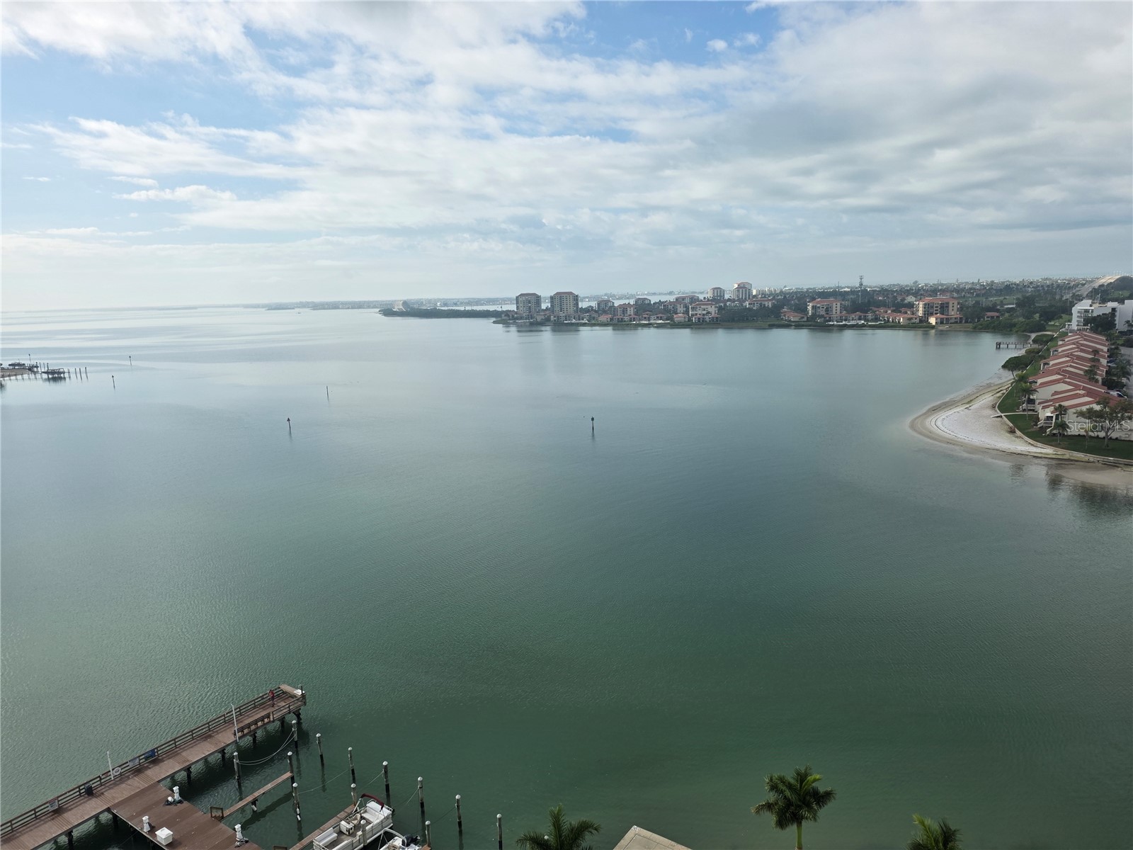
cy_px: 425
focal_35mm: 23
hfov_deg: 73.9
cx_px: 566
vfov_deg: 58.9
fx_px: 753
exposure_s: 1/7944
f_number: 1.7
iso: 80
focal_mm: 6.25
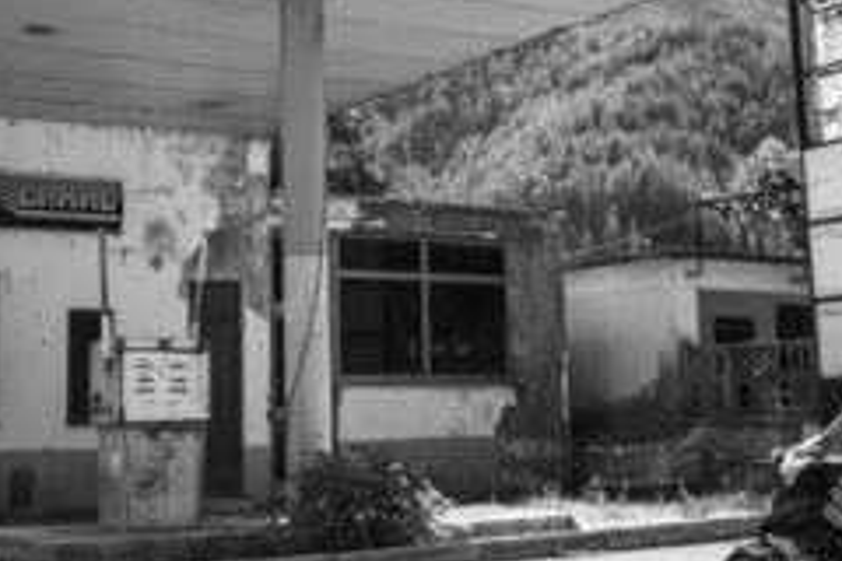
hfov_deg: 30.0
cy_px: 160
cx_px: 316
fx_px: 1567
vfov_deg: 20.2
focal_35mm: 67
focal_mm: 23
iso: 100
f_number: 14
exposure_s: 1/150
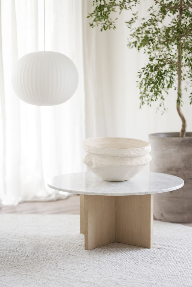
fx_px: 680
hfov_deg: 16.1
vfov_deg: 23.9
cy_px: 144
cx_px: 96
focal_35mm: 85
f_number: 1.8
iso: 100
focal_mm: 85
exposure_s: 1/80
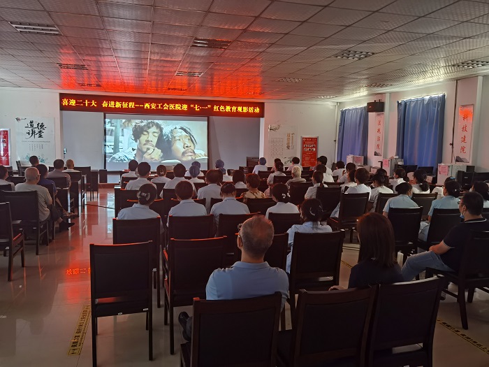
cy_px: 184
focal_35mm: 28
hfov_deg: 63.4
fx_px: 396
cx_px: 244
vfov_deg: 49.7
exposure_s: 1/25
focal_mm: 6.71
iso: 500
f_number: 1.9
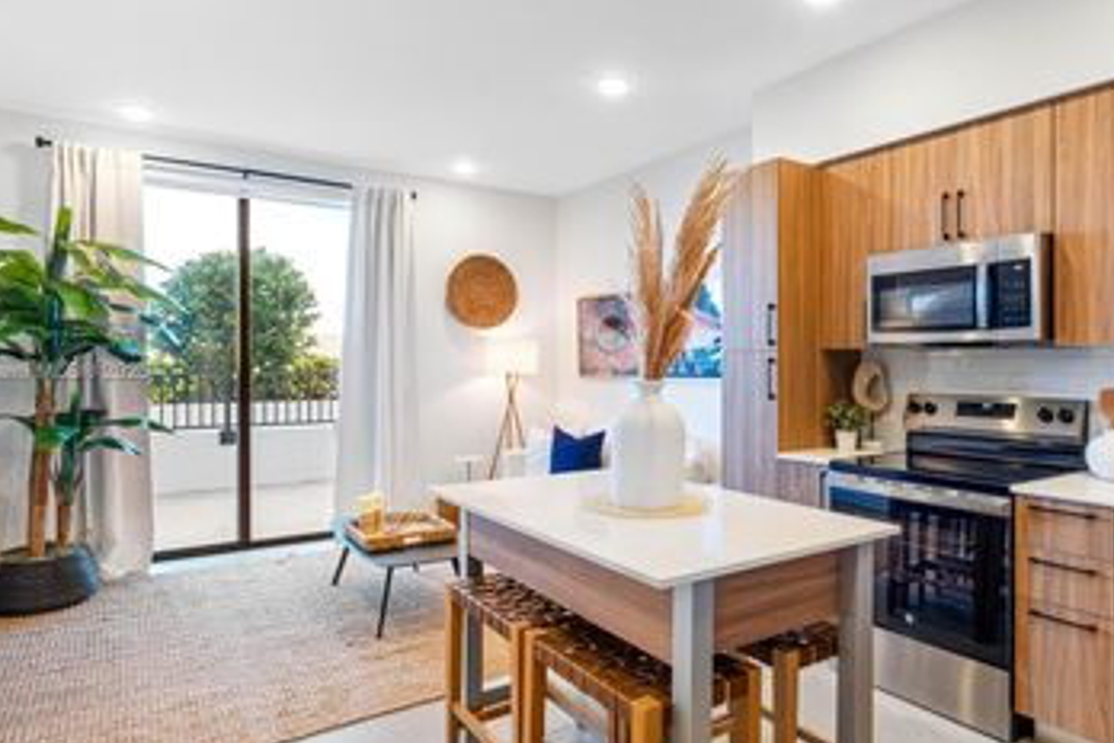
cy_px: 373
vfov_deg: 55.1
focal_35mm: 23
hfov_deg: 75.7
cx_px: 631
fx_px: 712
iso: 640
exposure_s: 1/50
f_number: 13
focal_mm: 16
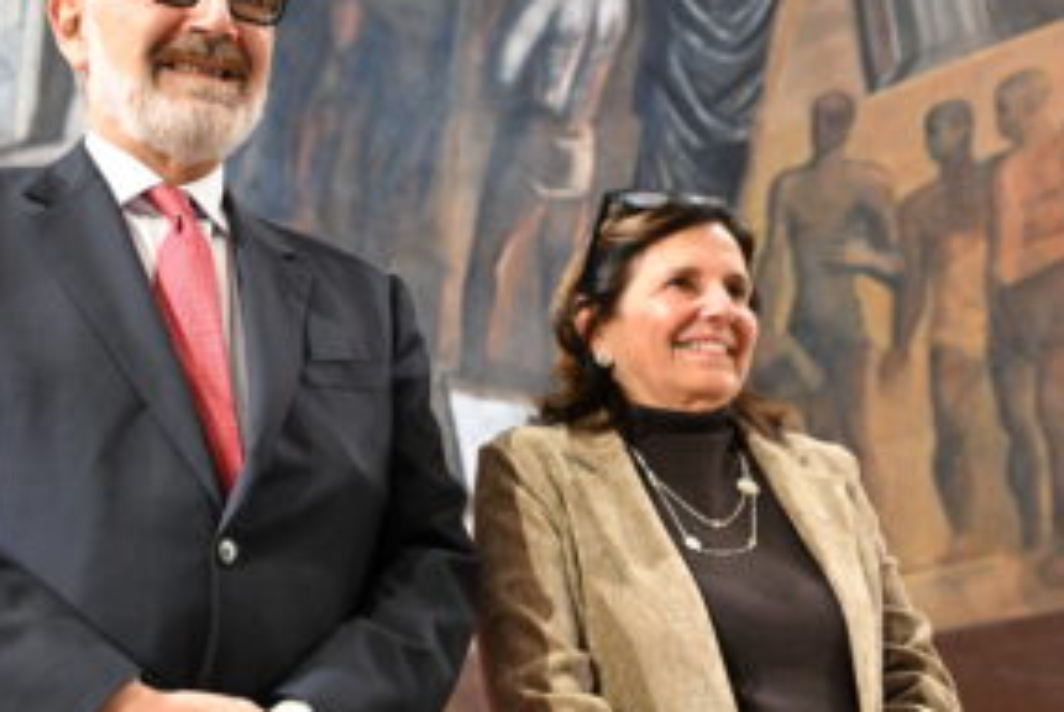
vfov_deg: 23.8
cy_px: 315
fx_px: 1686
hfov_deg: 35.0
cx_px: 500
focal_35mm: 57
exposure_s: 1/50
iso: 4500
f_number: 6.3
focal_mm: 42
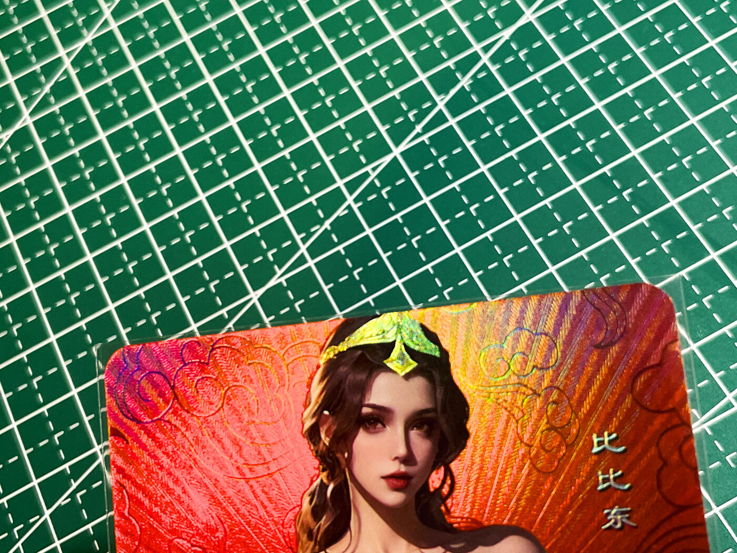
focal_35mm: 52
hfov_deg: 36.8
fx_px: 1107
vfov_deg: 28.0
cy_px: 276
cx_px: 368
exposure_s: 1/49
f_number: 1.6
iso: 151
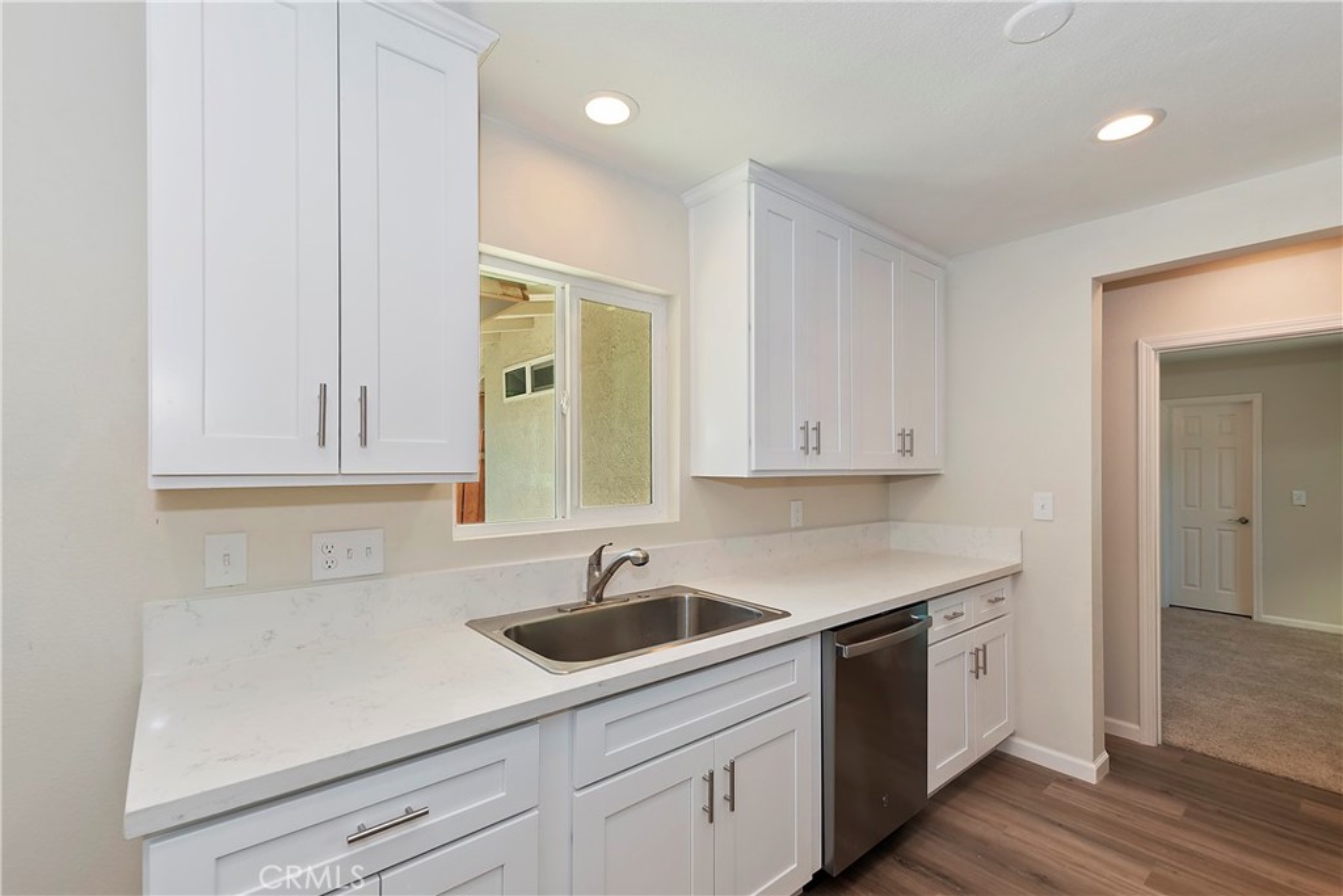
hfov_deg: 100.4
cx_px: 672
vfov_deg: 77.3
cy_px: 448
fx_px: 560
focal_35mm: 15
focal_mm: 10
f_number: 8
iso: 160
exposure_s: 1/30
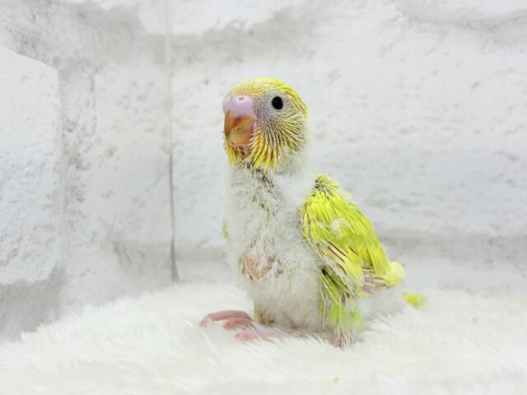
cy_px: 198
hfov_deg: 36.8
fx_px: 792
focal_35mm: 52
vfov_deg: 28.0
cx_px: 264
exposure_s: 1/50
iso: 25
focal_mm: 5.96
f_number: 1.6
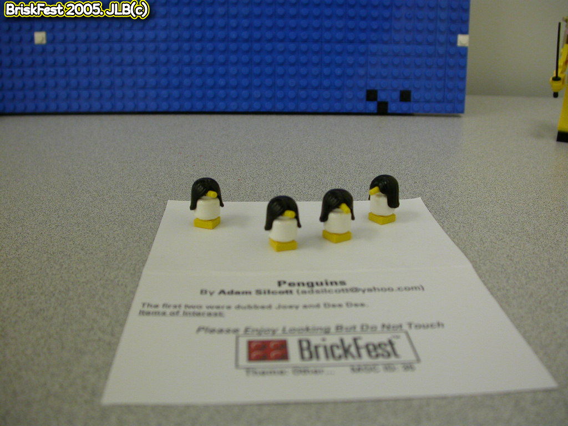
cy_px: 213
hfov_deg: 49.0
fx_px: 624
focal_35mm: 38
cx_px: 284
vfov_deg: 37.7
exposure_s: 1/14.9
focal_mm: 7.85
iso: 100
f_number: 2.6
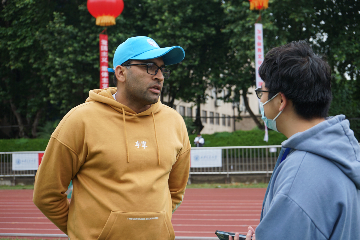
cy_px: 120
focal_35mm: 70
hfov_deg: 28.8
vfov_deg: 19.5
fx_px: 700
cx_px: 180
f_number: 7.1
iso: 100
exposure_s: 1/125
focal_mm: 70
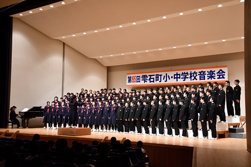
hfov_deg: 38.9
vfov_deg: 26.5
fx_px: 355
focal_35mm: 51
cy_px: 84
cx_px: 126
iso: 2500
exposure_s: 1/125
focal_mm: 34
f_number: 4.5
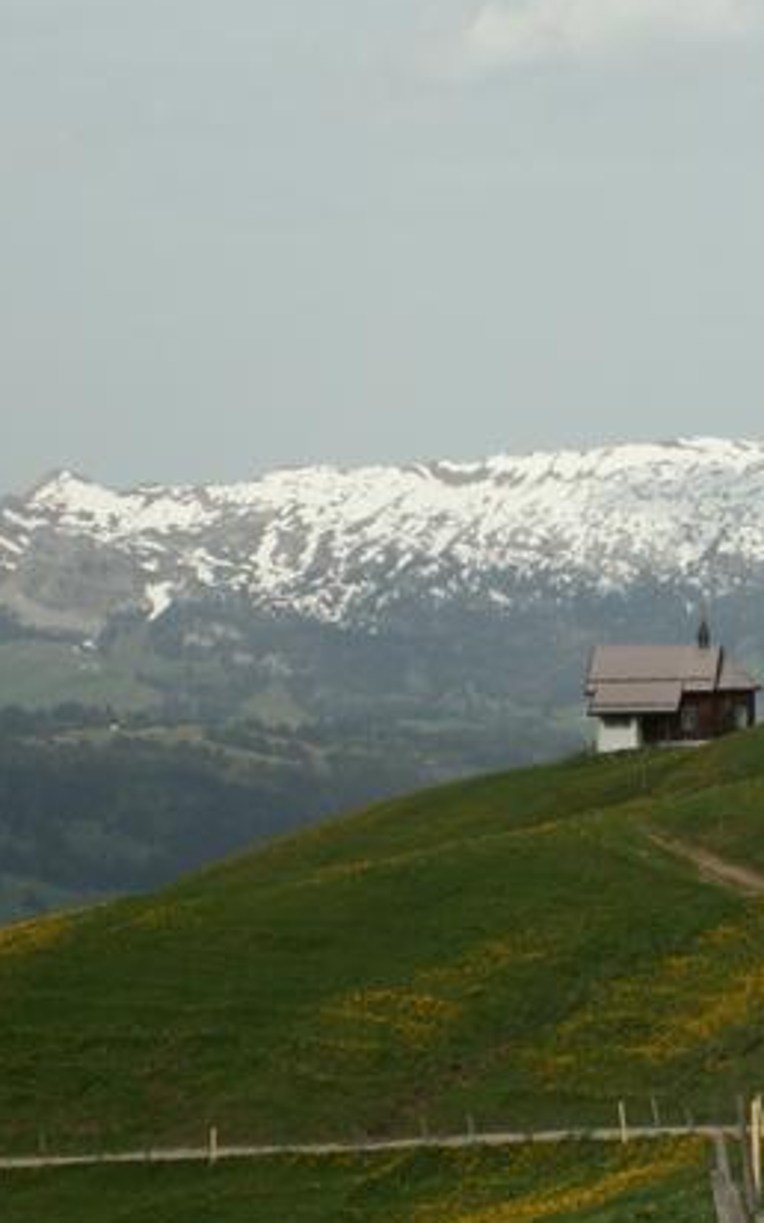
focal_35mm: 120
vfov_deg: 17.4
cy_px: 646
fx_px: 3999
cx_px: 746
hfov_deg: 10.8
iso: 50
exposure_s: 1/200
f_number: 8
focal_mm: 12.18
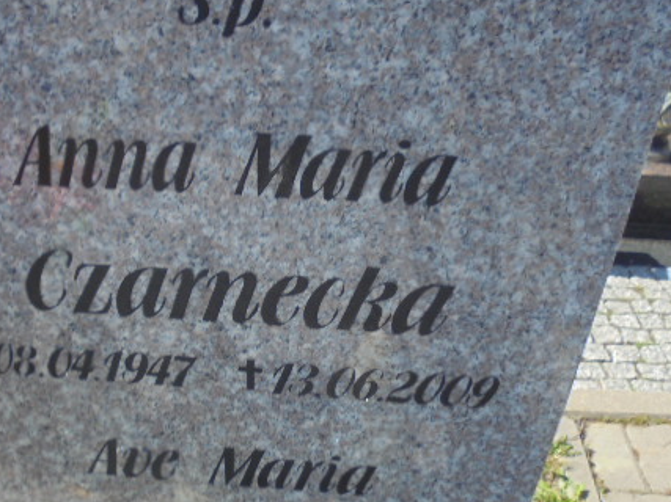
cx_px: 259
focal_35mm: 39
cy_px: 318
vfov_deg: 36.6
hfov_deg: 47.5
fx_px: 756
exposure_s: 1/500
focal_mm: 4.6
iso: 100
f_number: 3.5
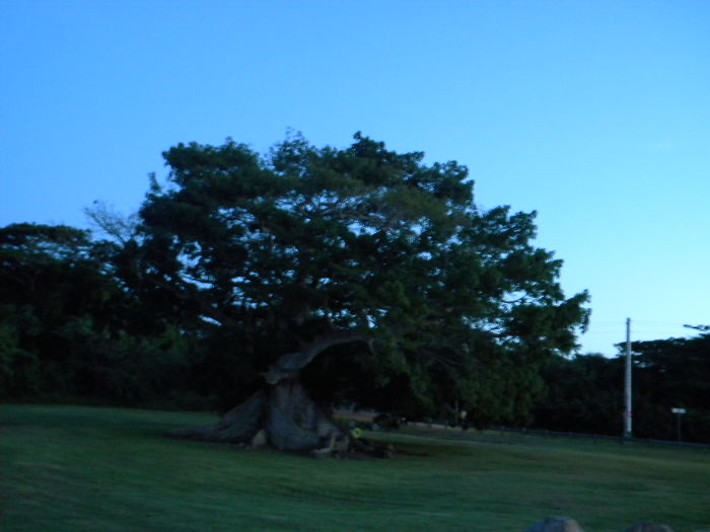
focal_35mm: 36
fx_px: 738
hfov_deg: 51.4
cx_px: 355
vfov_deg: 39.7
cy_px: 266
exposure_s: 1/3.3
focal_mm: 6.4
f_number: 3.7
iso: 400
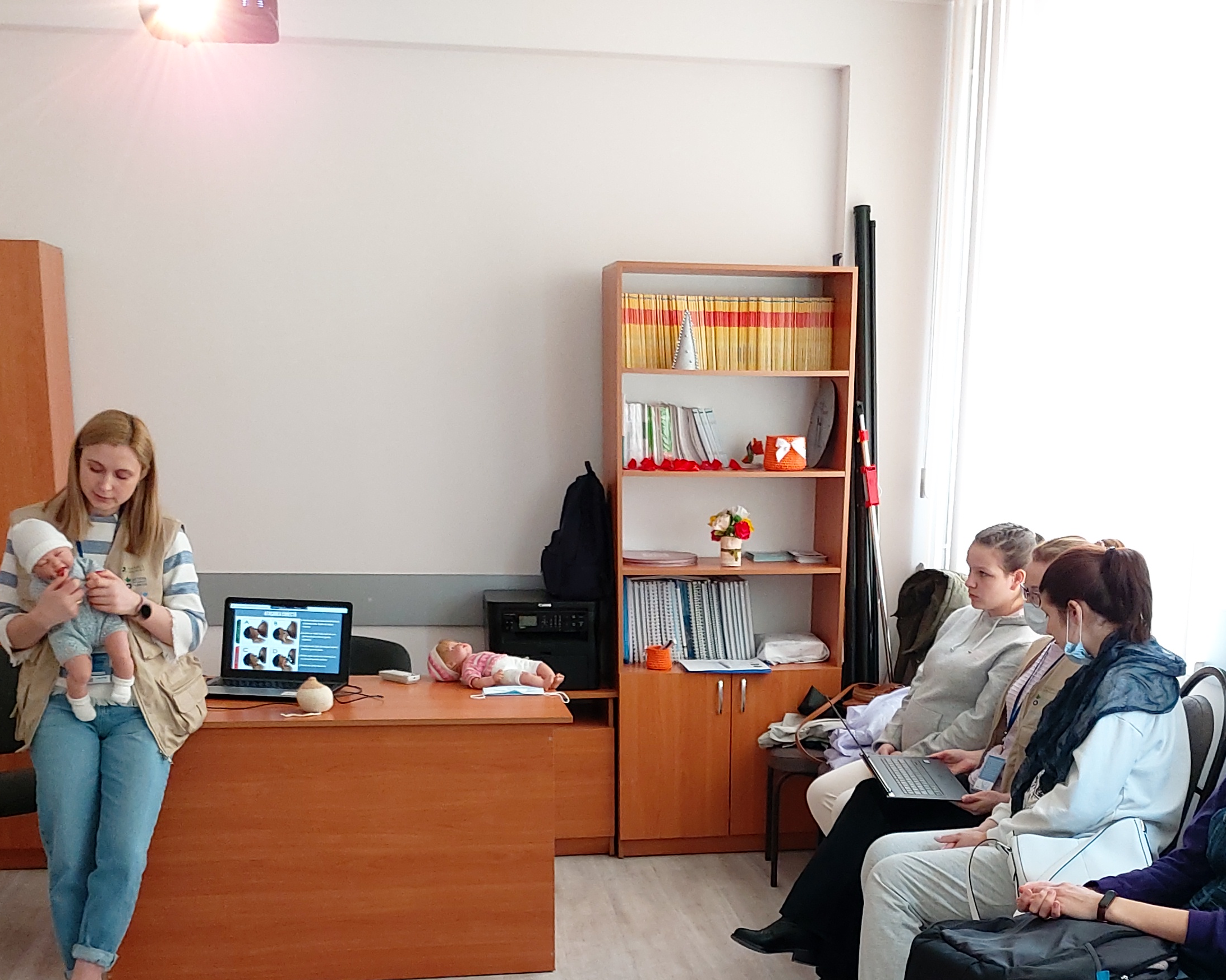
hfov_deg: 41.0
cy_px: 846
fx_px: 1633
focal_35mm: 45
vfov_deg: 32.1
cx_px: 712
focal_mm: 4.58
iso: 200
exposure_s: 1/50
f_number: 2
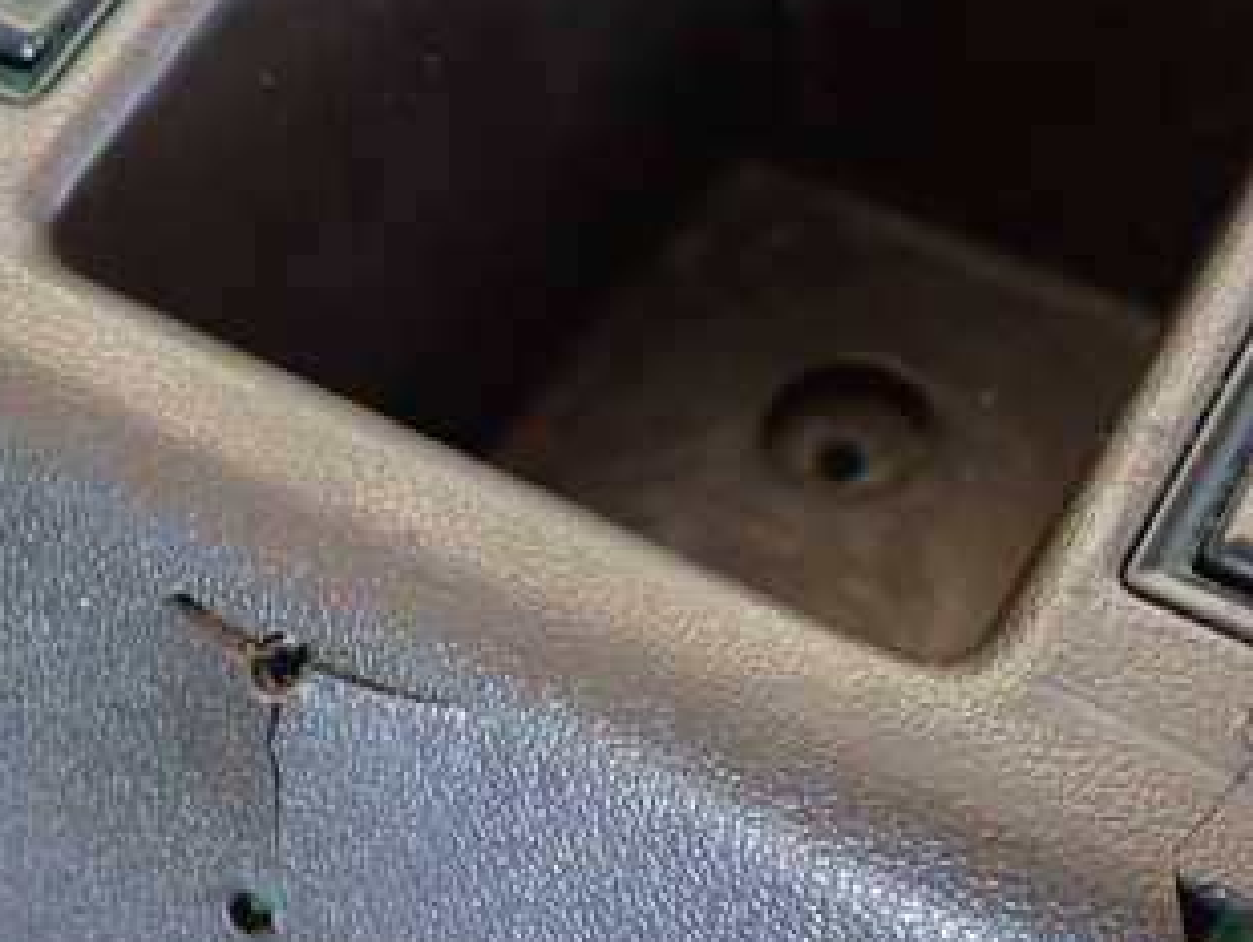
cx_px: 529
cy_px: 679
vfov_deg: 25.0
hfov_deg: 33.1
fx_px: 2101
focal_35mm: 58
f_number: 2.3
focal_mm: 5.4
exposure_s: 1/30
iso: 800
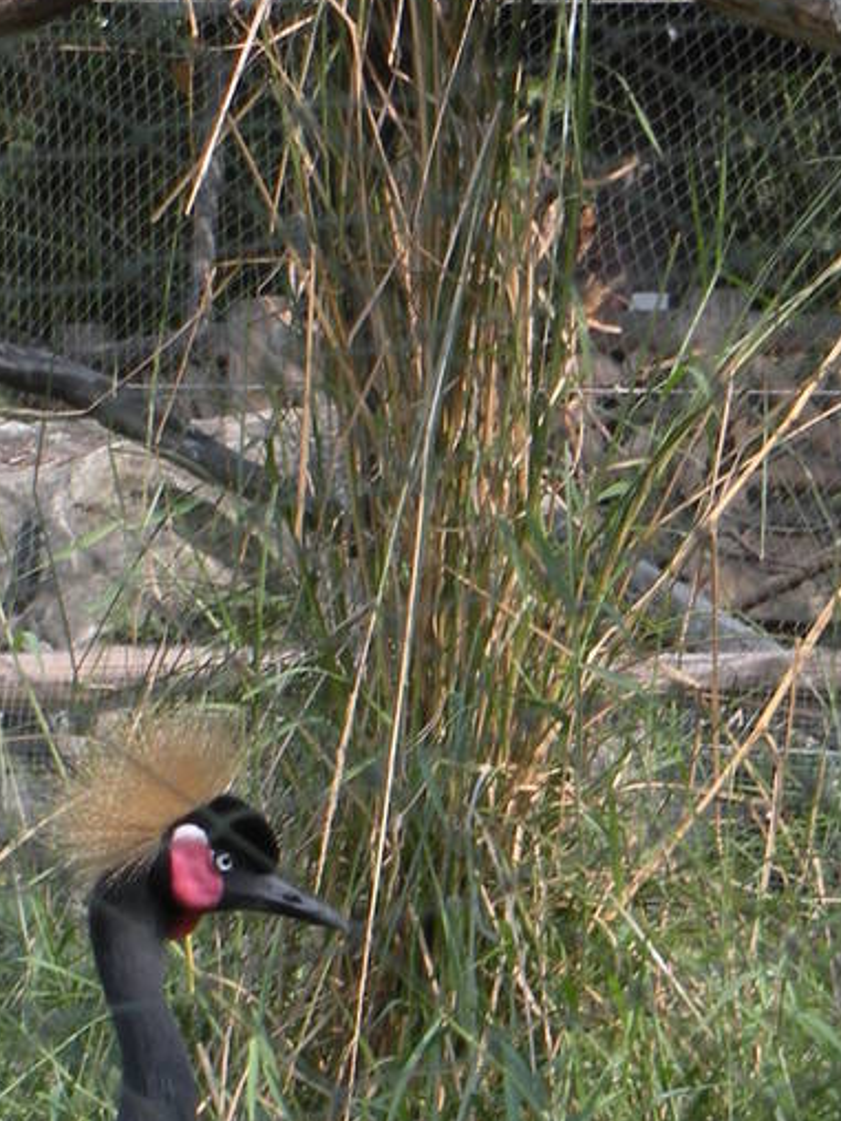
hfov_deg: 5.8
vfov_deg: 7.8
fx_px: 8260
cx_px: 318
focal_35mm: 255
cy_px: 814
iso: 64
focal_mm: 14.2
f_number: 4.8
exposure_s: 1/140
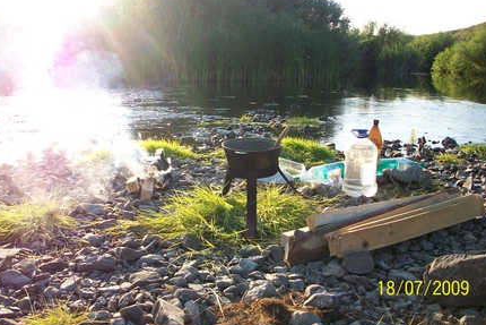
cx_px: 241
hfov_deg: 51.9
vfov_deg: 35.9
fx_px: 500
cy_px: 143
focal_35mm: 37
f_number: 2.8
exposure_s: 1/444
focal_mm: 5.7
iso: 80
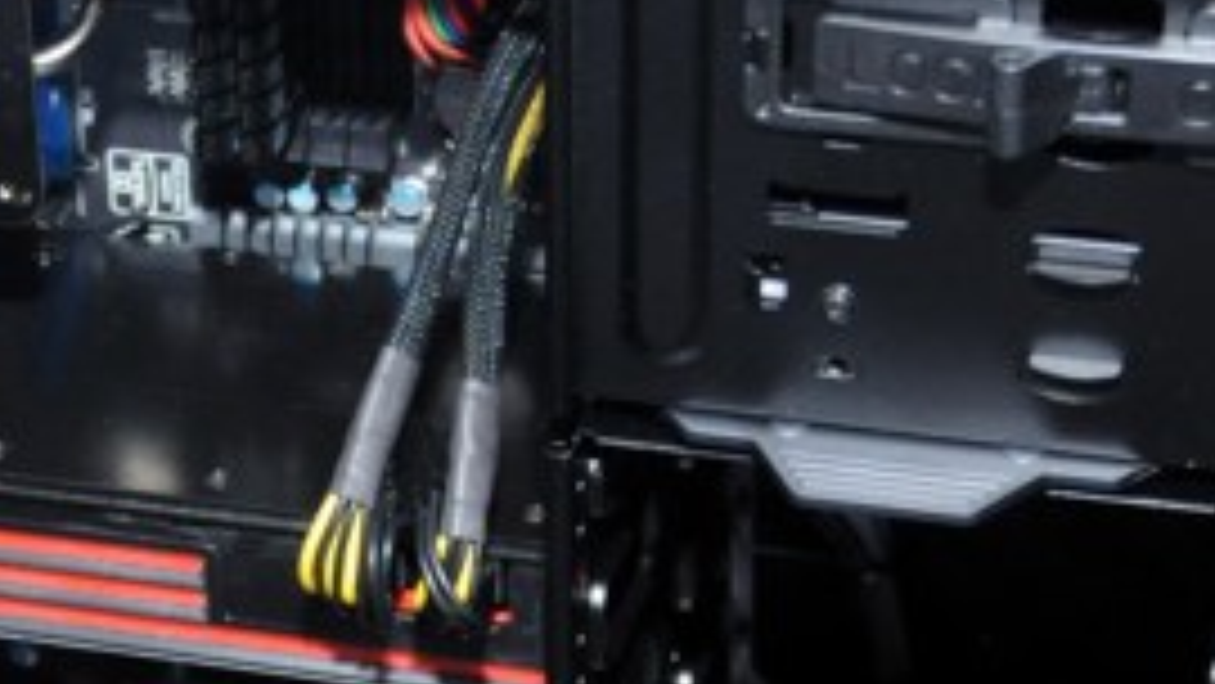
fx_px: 4046
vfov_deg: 9.6
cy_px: 605
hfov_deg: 16.9
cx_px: 212
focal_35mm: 126
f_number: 3.5
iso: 800
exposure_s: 1/160
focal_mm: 27
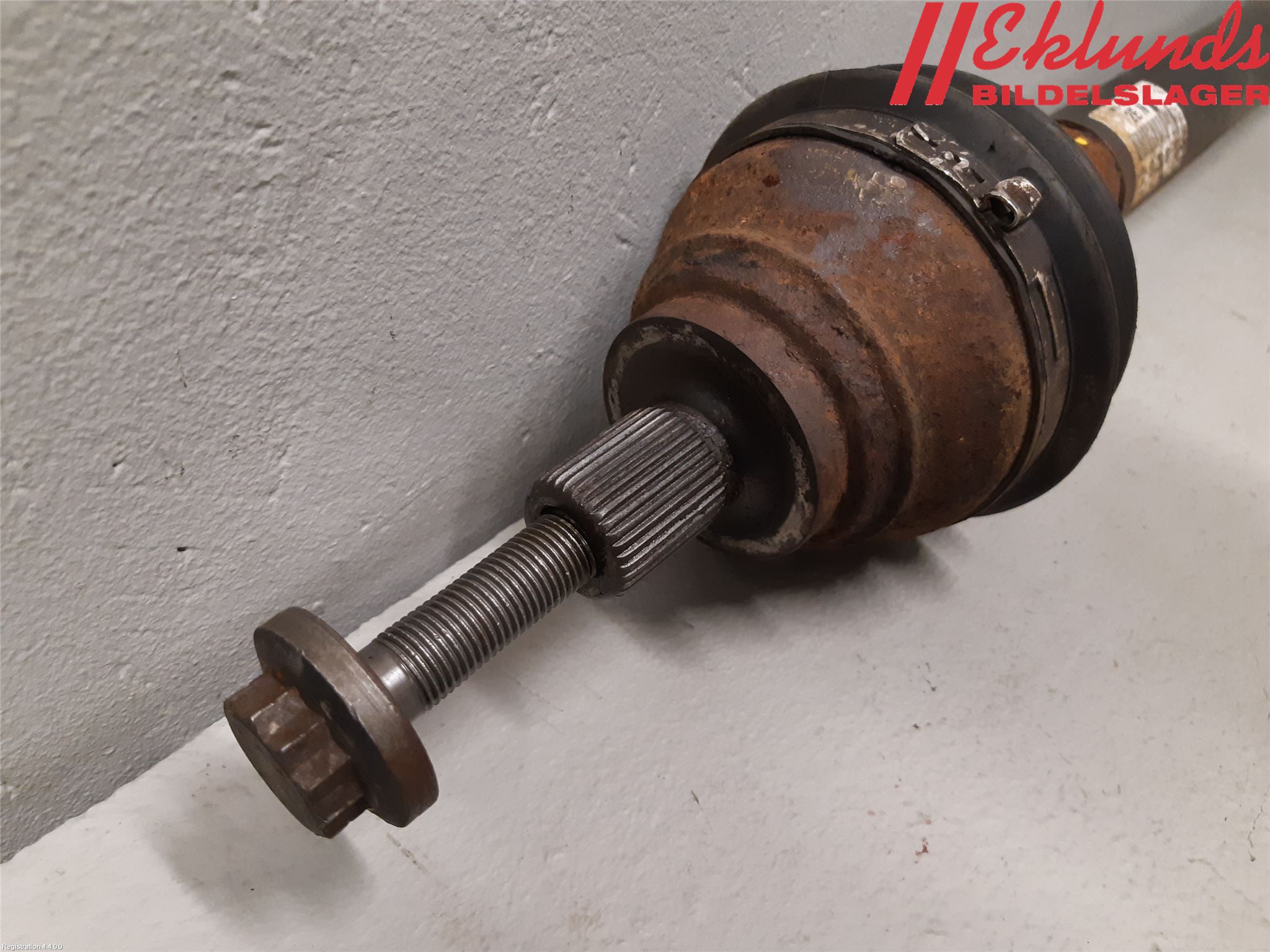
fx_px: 954
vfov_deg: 53.1
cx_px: 635
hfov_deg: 67.3
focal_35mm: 26
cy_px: 476
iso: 200
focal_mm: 3.93
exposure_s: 1/50
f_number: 1.7
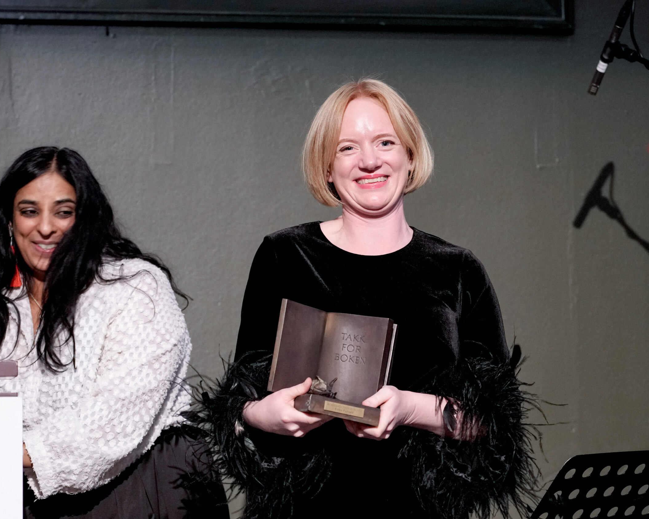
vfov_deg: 13.0
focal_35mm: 119
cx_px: 265
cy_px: 261
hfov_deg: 16.1
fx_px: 2286
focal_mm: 70
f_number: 2.8
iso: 2500
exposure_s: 1/100
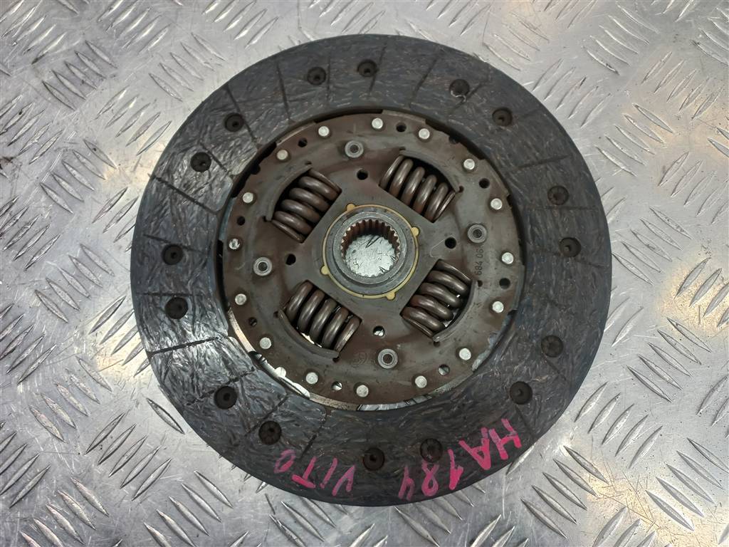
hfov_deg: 69.4
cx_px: 364
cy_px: 274
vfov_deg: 54.9
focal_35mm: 25
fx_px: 526
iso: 64
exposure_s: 1/50
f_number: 1.8
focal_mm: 4.6
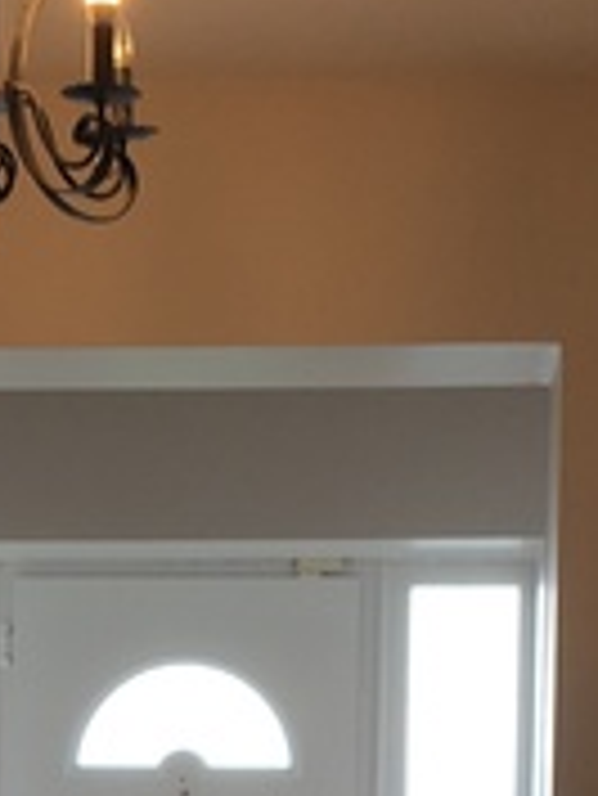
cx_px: 153
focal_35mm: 126
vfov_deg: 14.6
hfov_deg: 11.7
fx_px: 2899
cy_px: 1192
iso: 25
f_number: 2.2
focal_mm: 4.15
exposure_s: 1/50
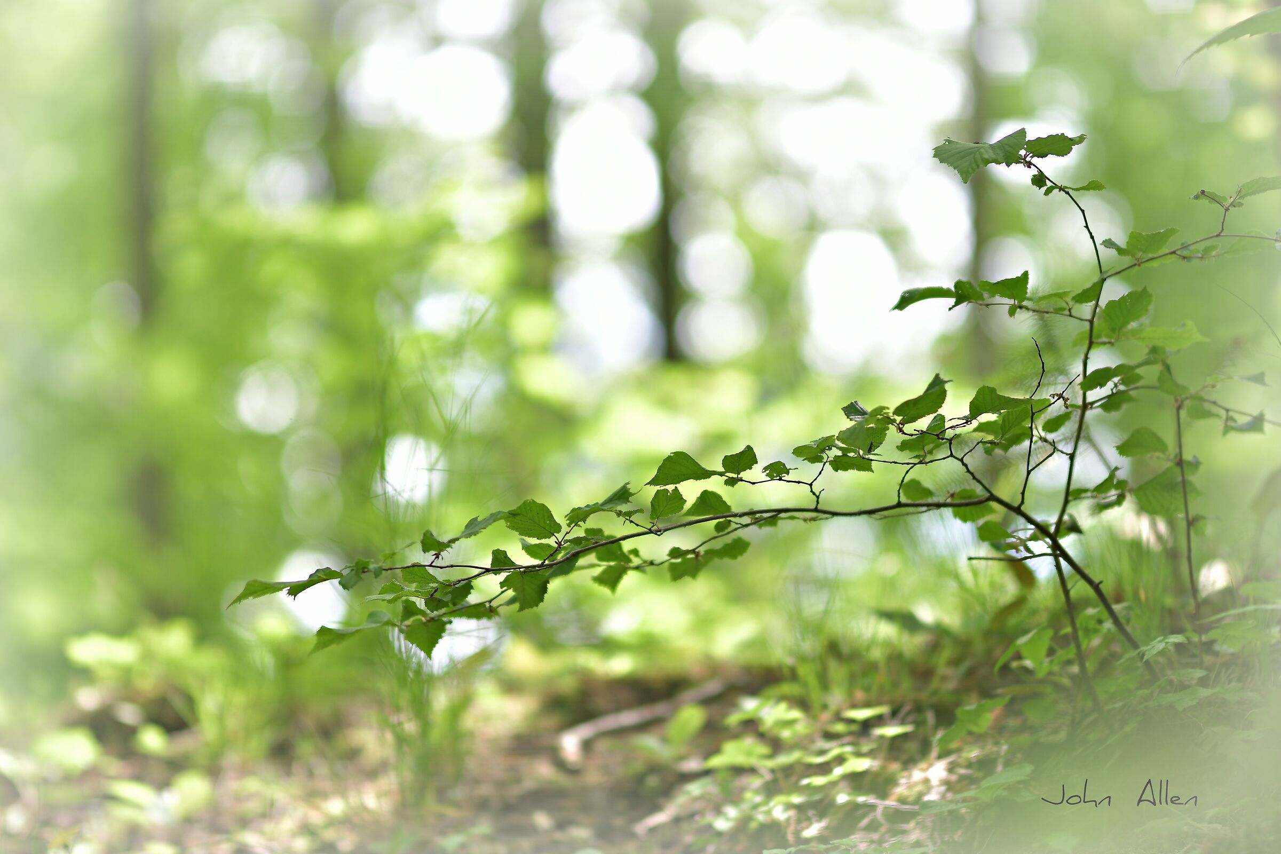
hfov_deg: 16.1
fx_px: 4519
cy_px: 427
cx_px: 640
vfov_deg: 10.8
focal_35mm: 127
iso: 100
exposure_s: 1/500
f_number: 1.4
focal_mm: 85
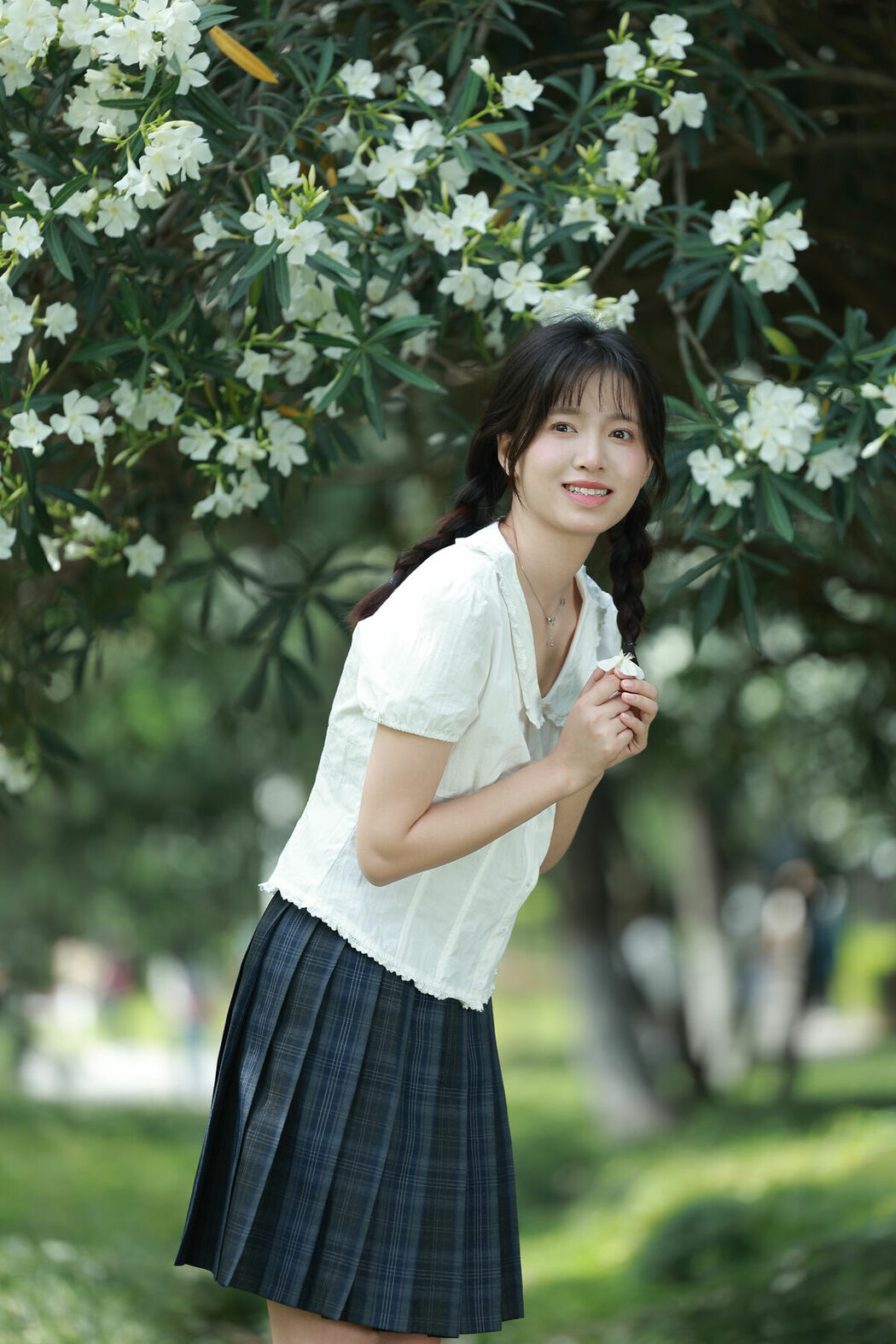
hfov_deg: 7.4
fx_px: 6943
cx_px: 448
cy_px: 672
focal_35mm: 186
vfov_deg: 11.1
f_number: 2.8
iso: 100
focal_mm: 187
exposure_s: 1/250
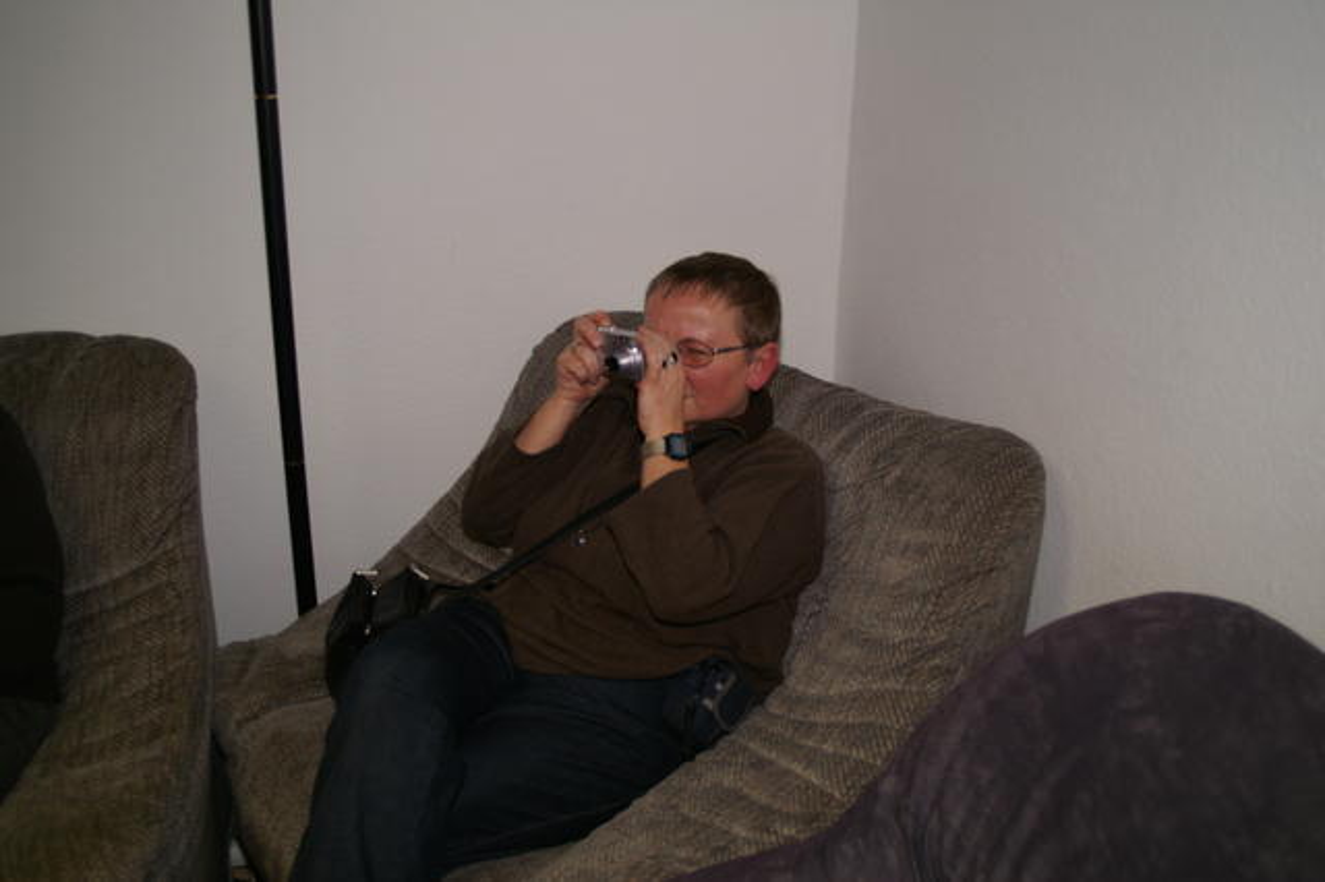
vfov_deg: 36.8
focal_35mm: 36
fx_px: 1324
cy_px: 441
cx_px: 662
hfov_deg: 53.2
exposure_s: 1/60
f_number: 4
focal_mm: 24
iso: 100
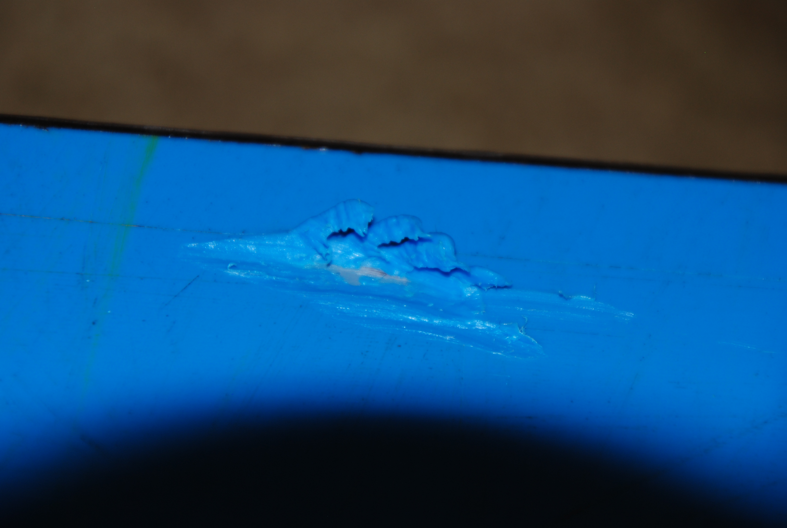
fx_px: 8872
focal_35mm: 405
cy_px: 264
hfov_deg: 5.1
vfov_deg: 3.4
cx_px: 394
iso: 200
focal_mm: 270
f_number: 6.3
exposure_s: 1/60
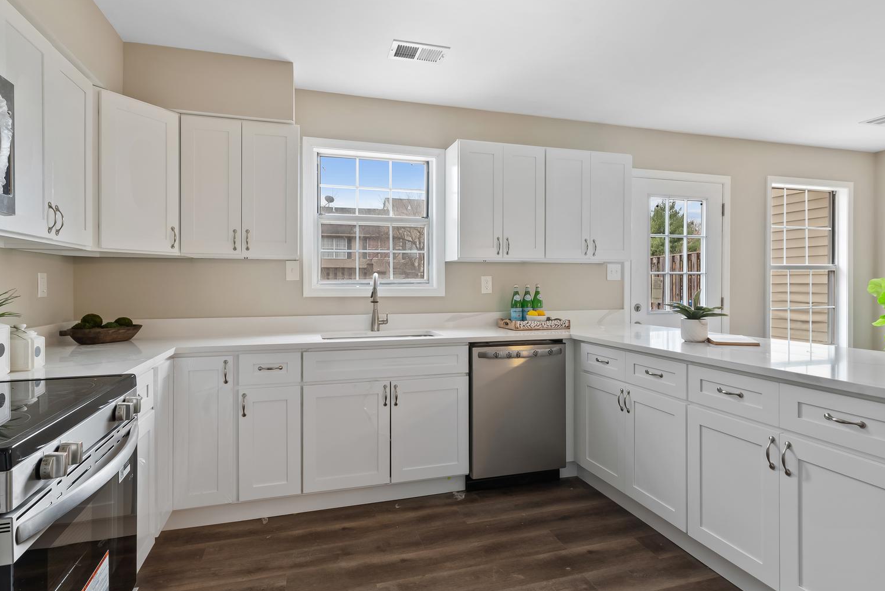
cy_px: 303
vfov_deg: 64.6
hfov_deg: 86.9
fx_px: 467
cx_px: 448
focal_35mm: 19
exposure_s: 1.3
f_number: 10
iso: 200
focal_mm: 14
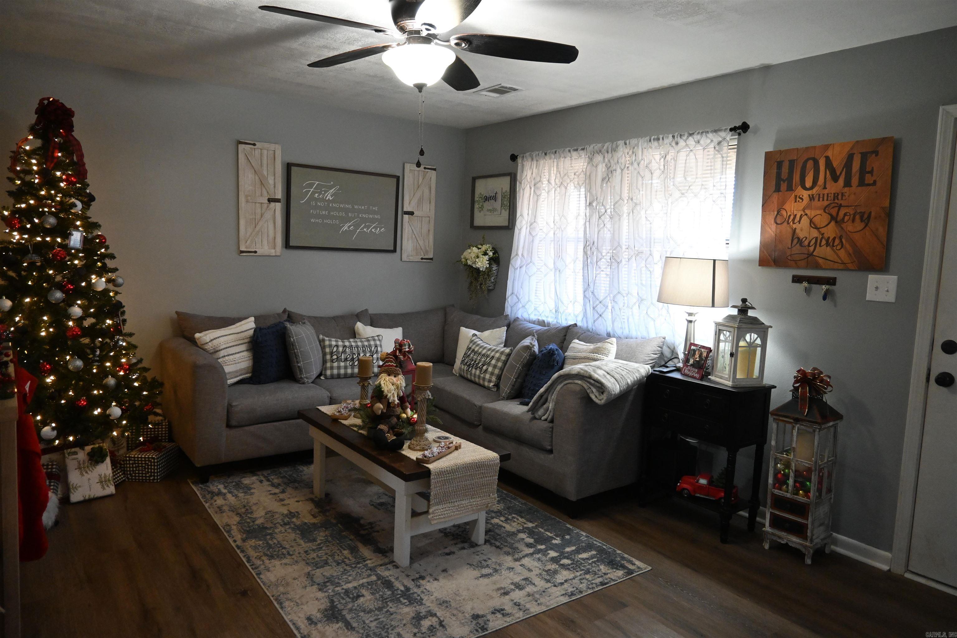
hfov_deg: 73.7
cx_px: 478
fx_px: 638
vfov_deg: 53.1
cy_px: 319
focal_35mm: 24
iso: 2200
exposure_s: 1/125
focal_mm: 16
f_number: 3.5
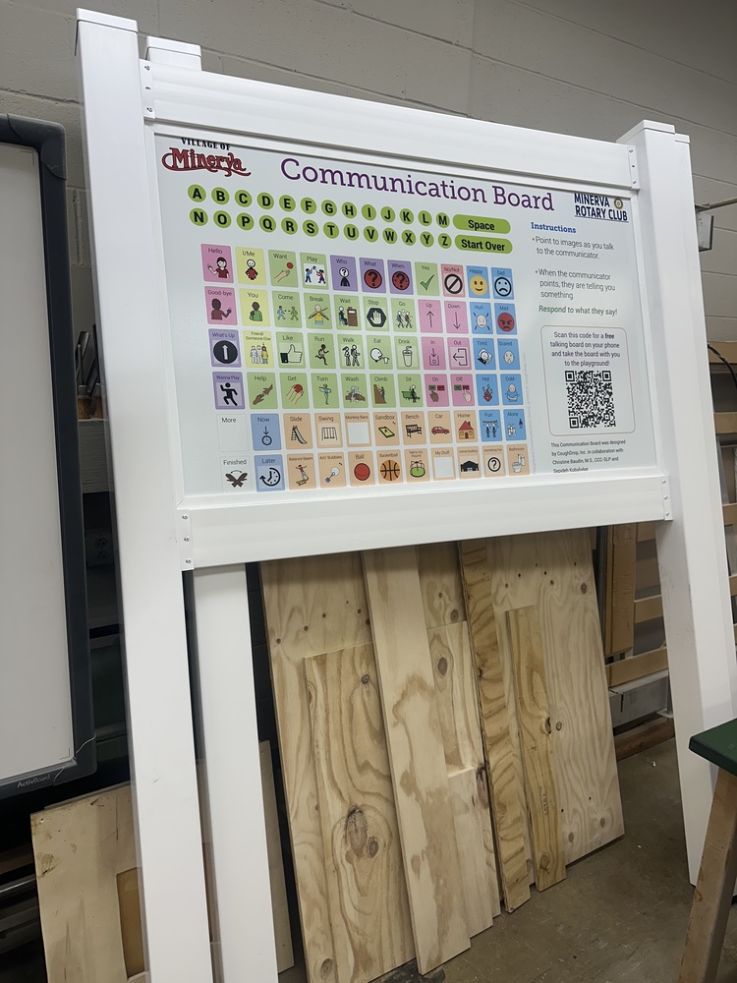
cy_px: 492
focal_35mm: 24
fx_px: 681
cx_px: 368
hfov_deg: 56.8
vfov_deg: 71.6
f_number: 1.78
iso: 64
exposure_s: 1/120
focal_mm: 6.86
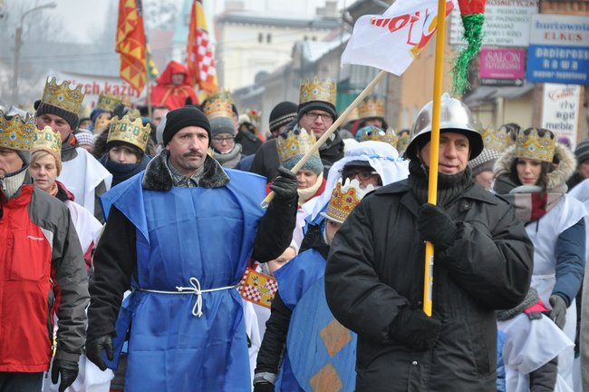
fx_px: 3310
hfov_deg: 10.2
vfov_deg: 6.8
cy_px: 196
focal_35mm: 202
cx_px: 294
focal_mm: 135
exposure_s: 1/500
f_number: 6
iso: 1000
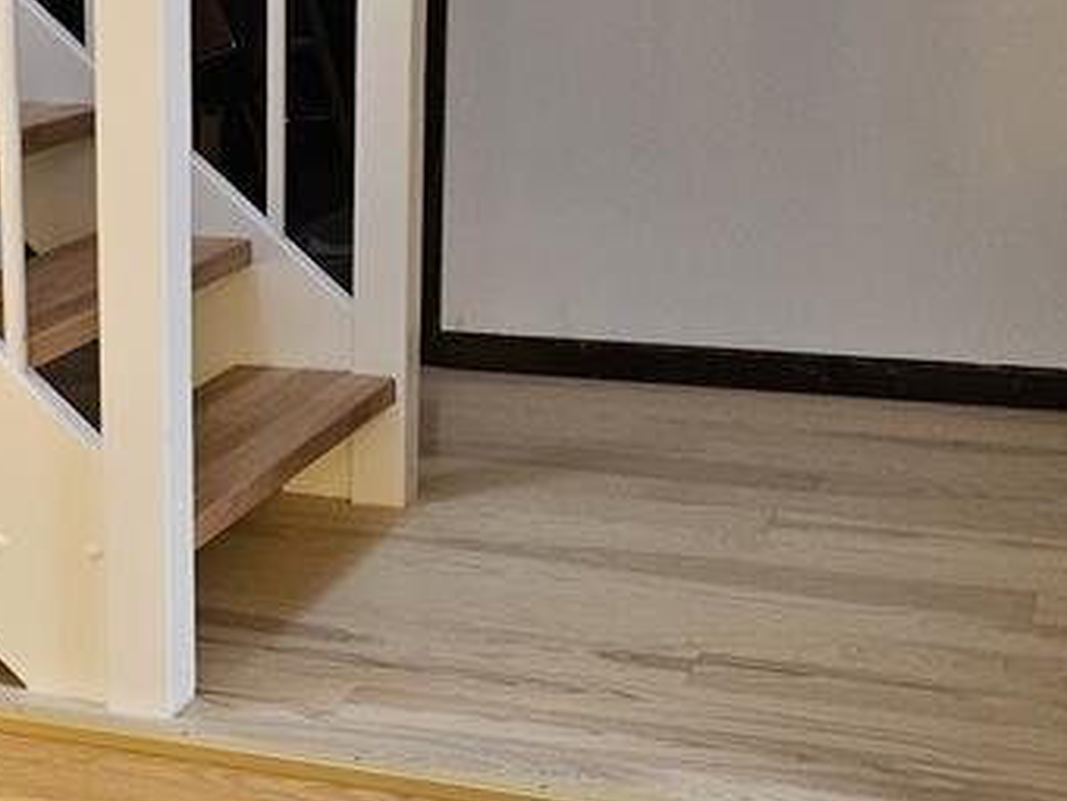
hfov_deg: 24.0
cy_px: 399
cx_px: 28
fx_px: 2404
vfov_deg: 18.9
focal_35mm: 78
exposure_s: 1/25
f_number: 1.8
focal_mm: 5.4
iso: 640
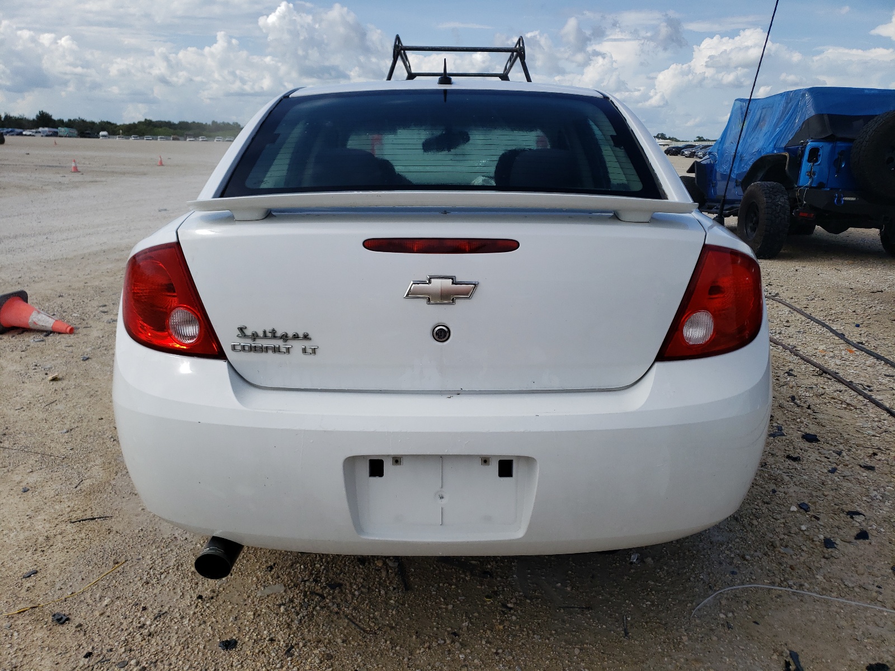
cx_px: 448
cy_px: 336
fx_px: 672
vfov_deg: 53.1
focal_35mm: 26
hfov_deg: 67.3
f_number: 1.5
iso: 50
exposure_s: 1/5000
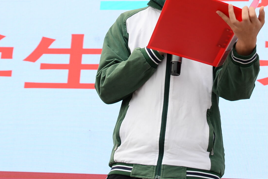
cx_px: 201
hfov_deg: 17.2
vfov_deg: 11.3
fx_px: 879
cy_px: -49
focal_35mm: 118
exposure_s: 1/500
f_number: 5
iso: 200
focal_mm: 46
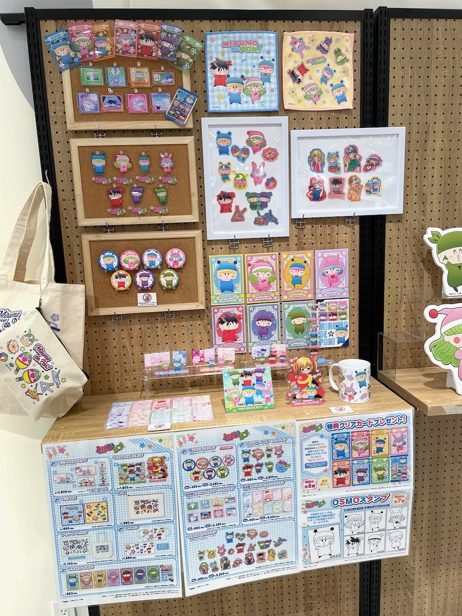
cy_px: 308
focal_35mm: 26
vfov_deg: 67.3
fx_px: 463
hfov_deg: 53.1
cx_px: 231
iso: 50
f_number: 1.6
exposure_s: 1/100
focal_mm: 4.2
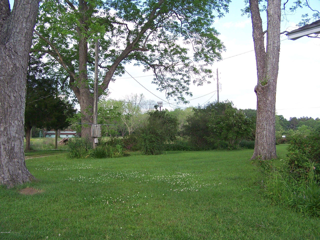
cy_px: 120
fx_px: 351
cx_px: 160
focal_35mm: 38
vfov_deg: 37.7
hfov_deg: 49.0
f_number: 2.8
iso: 80
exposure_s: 1/320
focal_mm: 6.3
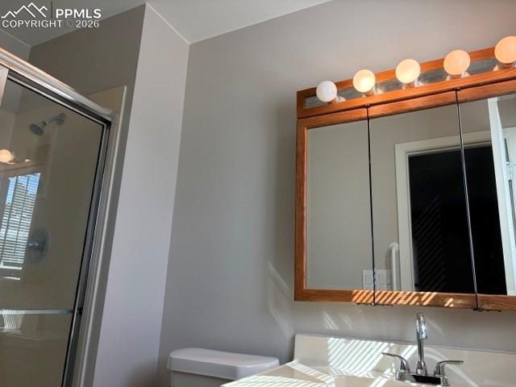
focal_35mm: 26
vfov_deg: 53.1
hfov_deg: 67.3
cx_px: 258
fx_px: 388
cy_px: 194
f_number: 1.6
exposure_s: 1/179
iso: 50
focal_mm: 5.96
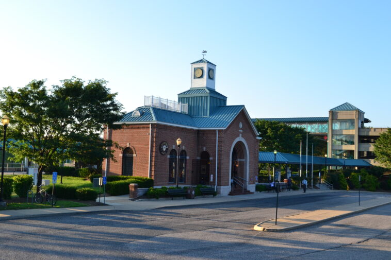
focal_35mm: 42
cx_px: 196
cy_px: 130
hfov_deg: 46.4
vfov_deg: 31.9
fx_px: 456
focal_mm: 28
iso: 400
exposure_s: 1/160
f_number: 9
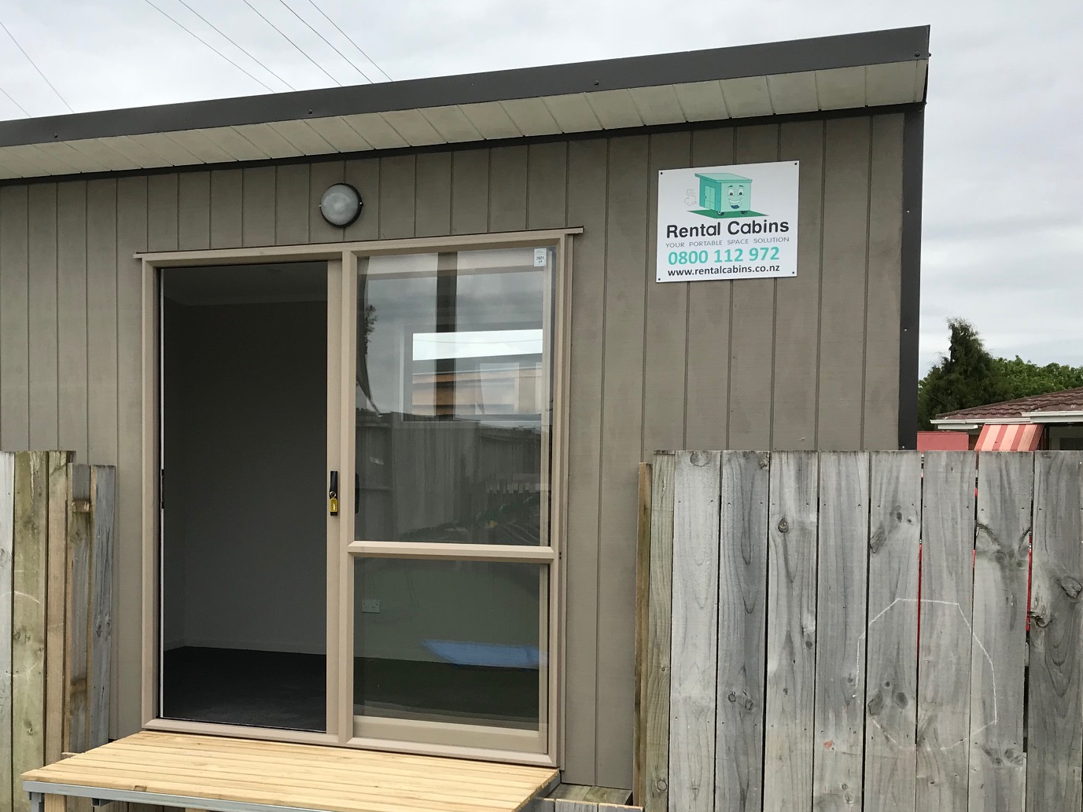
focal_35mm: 41
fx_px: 1283
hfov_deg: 45.1
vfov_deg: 34.8
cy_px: 537
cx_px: 361
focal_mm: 3.99
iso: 20
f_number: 1.8
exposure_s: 1/2398
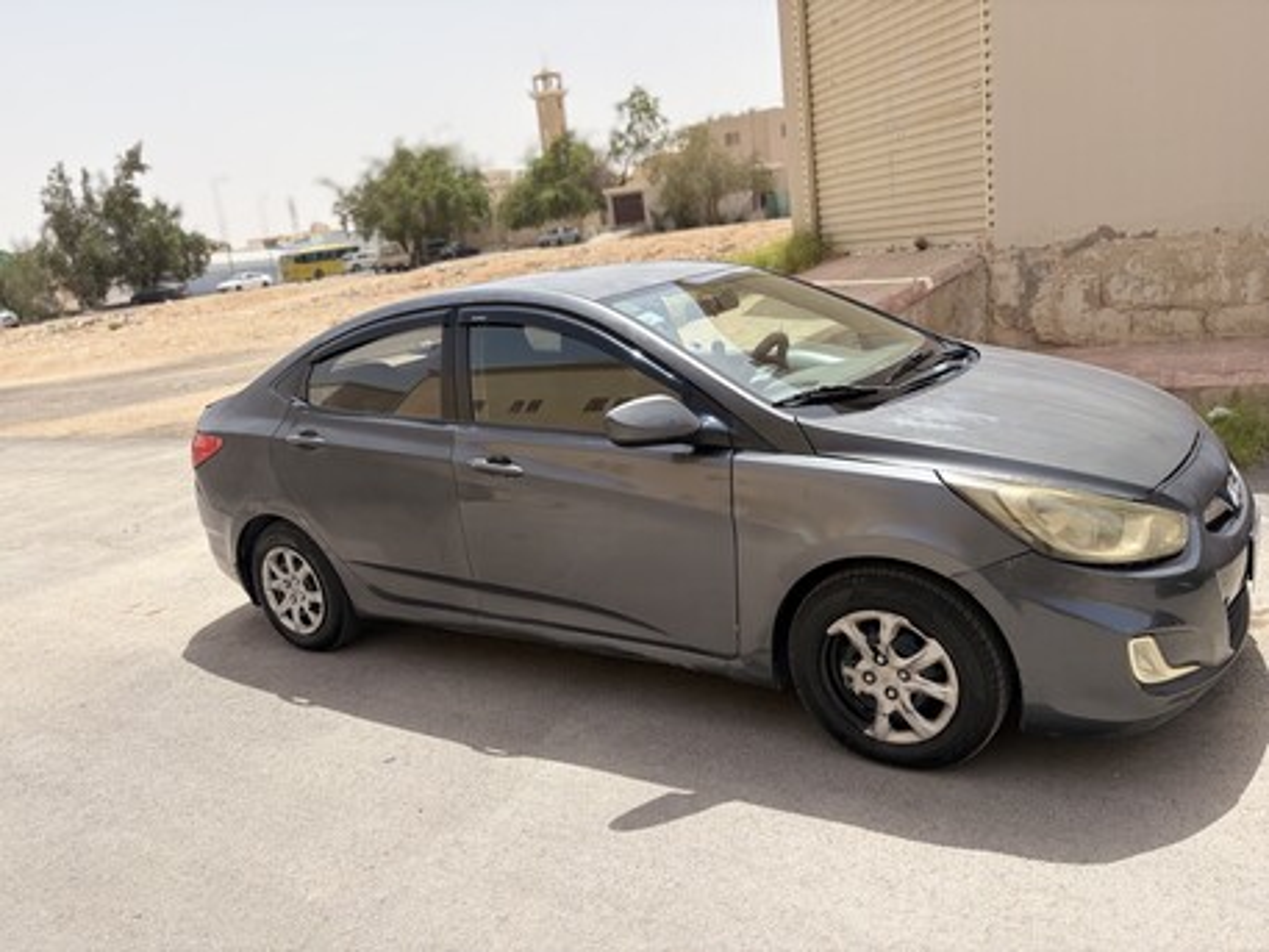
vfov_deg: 53.1
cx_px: 634
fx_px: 953
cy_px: 476
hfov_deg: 67.3
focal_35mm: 26
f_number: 1.6
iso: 50
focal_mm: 5.96
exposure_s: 1/3448
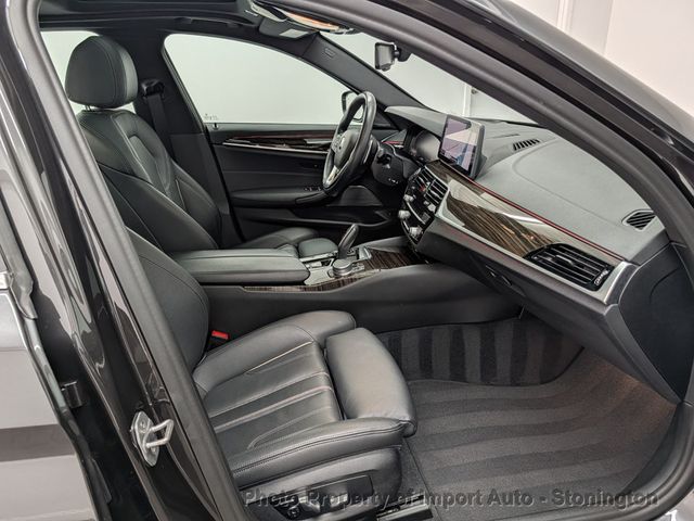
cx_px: 347
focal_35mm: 24
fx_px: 481
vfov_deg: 56.8
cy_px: 260
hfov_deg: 71.6
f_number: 1.68
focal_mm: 6.9
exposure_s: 1/60
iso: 96
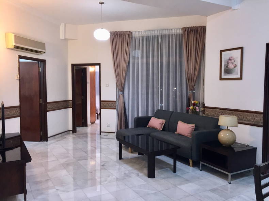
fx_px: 225
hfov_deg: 61.7
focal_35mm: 29
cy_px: 100
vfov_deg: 48.2
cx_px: 134
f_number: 2.2
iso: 160
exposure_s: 1/33
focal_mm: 4.15
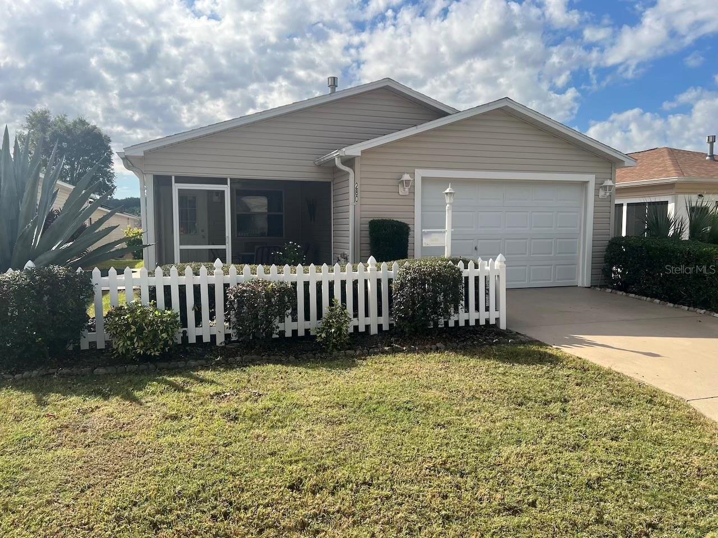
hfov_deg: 67.3
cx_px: 359
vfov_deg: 53.1
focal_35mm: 26
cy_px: 269
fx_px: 539
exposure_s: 1/4444
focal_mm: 5.7
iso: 50
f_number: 1.5
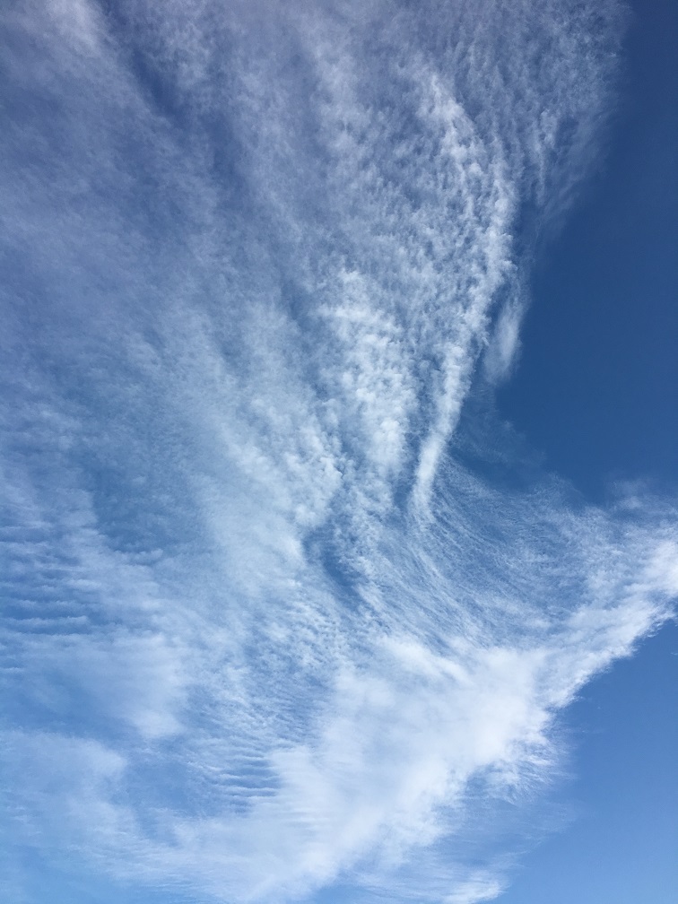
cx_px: 339
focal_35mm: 29
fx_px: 757
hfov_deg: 48.2
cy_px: 452
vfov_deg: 61.7
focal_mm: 4.15
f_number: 2.2
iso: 25
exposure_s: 1/1326
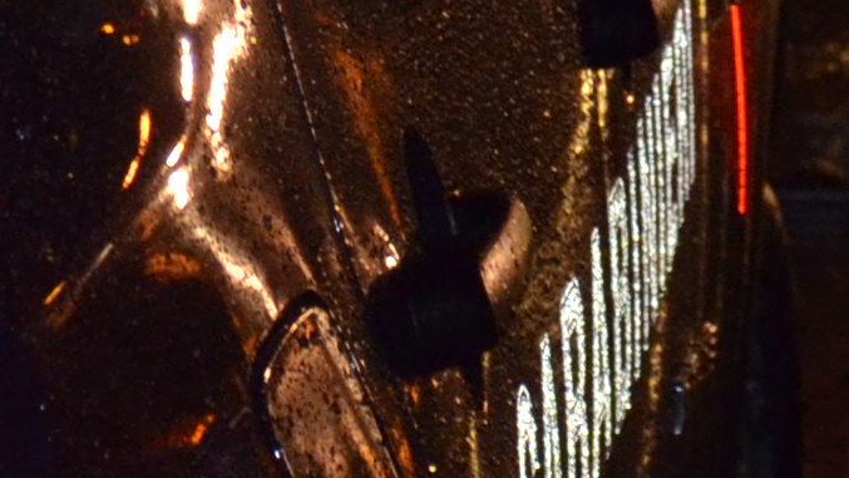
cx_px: -636
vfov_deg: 3.1
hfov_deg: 5.5
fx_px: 8736
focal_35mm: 388
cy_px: -470
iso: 1100
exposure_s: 1/60
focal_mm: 34
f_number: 4.2
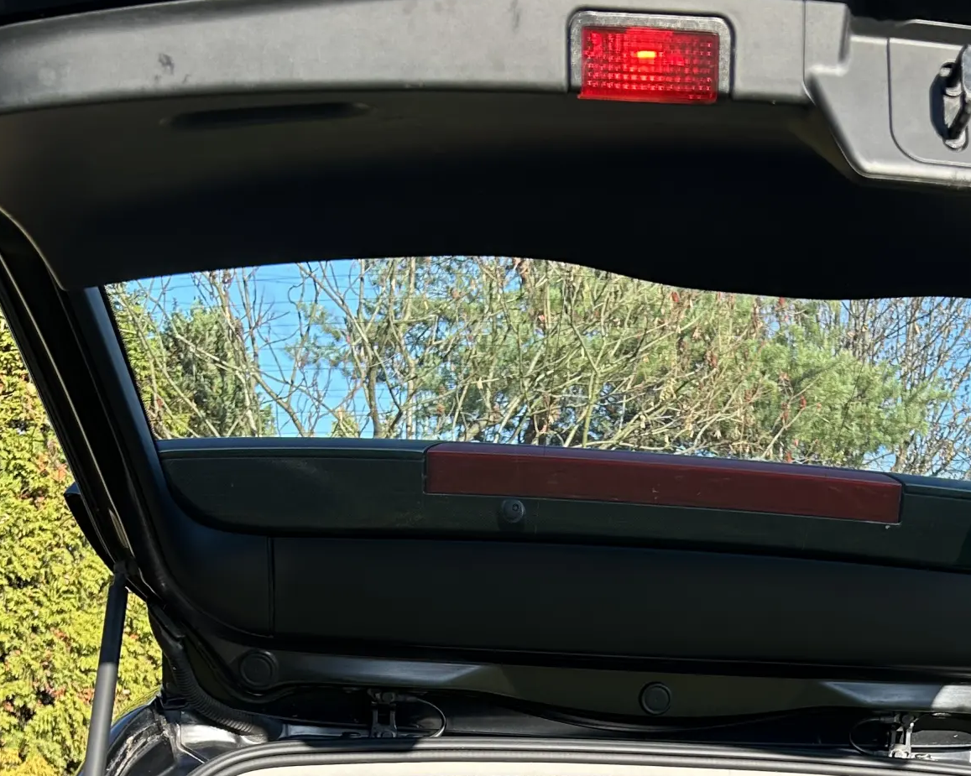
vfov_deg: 23.1
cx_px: 728
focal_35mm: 59
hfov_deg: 31.4
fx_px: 1695
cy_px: 987
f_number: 1.5
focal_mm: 5.7
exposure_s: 1/639
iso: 50
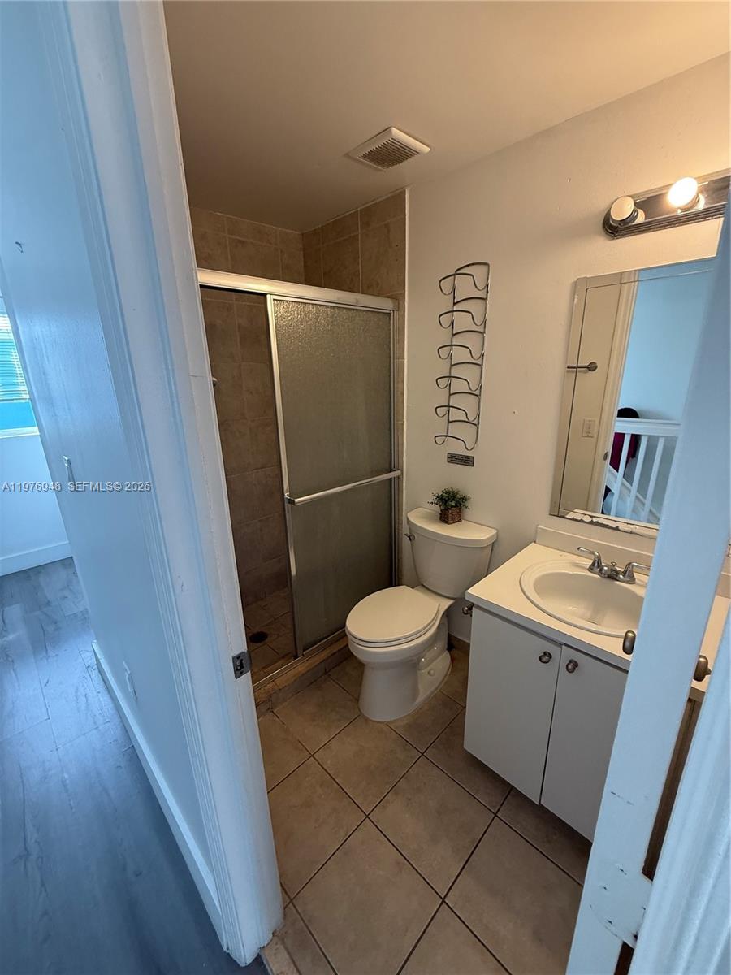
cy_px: 488
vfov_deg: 102.1
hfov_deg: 85.7
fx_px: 394
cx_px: 366
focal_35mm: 14
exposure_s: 1/120
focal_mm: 2.22
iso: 200
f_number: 2.2
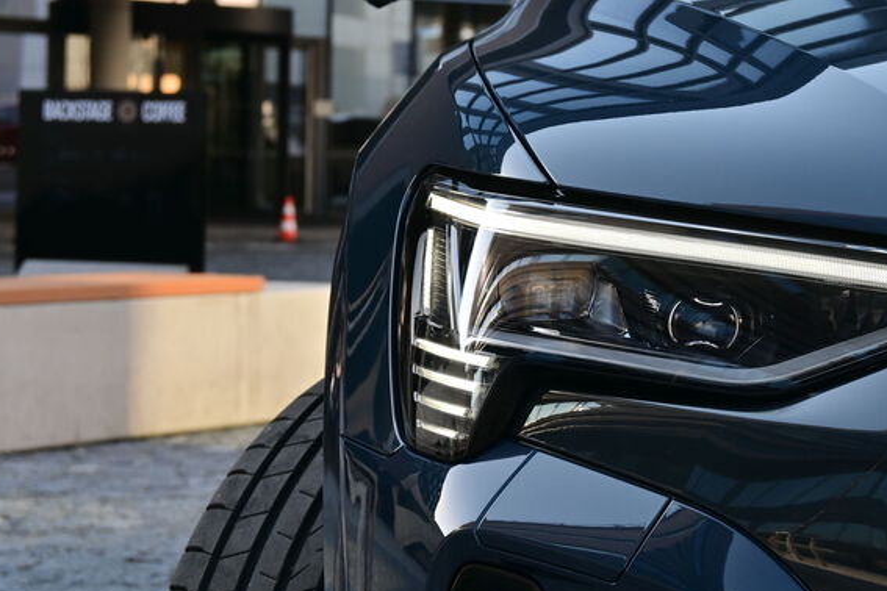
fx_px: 3129
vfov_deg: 10.8
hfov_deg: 16.0
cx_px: 676
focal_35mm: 127
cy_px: 288
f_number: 6.3
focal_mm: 50
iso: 100
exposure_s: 1/160
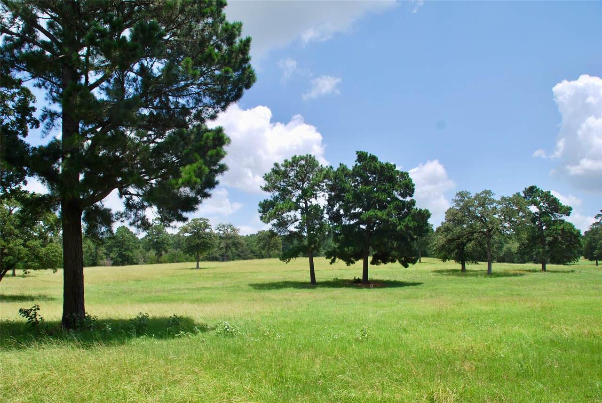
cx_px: 301
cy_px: 202
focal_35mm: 27
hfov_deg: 67.3
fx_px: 452
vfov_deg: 48.0
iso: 100
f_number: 8
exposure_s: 1/250
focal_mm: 18
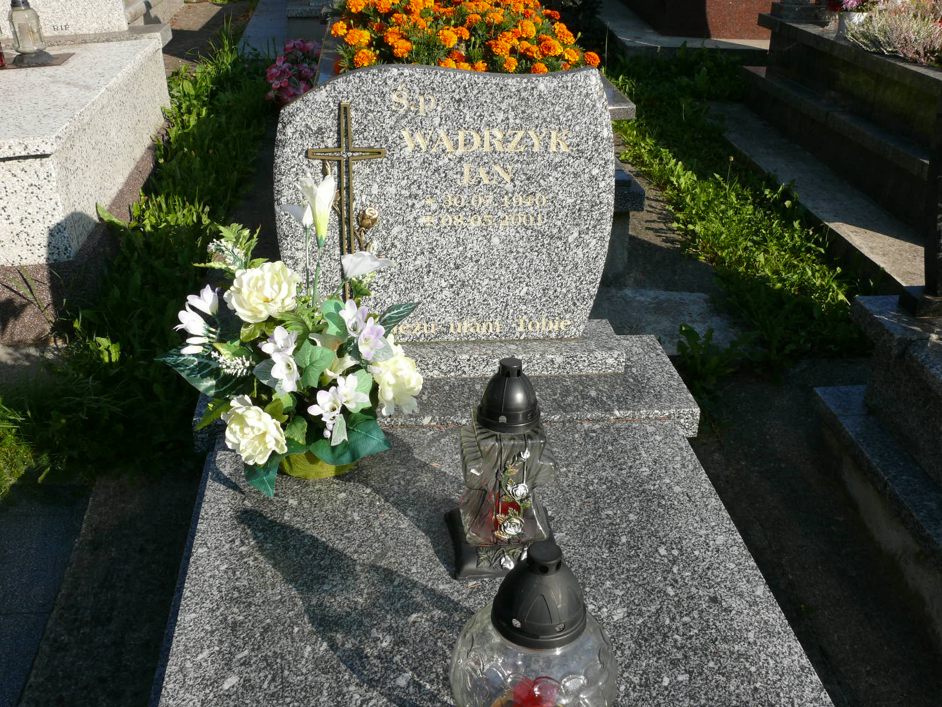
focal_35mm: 35
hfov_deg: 52.6
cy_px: 354
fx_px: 952
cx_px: 471
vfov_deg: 40.7
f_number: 5.6
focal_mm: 7.4
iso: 100
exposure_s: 1/320
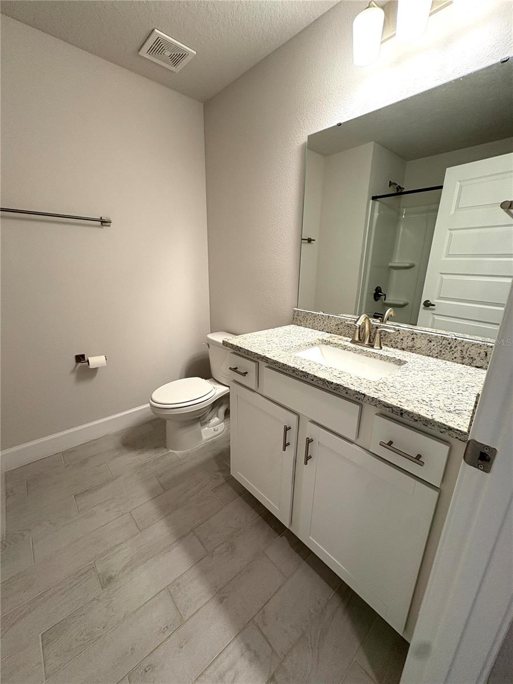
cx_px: 256
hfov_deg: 85.7
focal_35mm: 14
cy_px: 342
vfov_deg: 102.1
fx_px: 277
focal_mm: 2.22
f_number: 2.2
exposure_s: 1/60
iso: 125
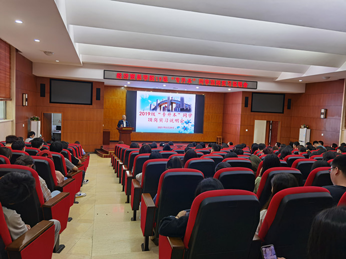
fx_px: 270
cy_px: 130
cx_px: 173
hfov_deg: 65.3
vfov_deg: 51.3
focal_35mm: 27
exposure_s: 1/50
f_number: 1.9
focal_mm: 6.71
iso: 100
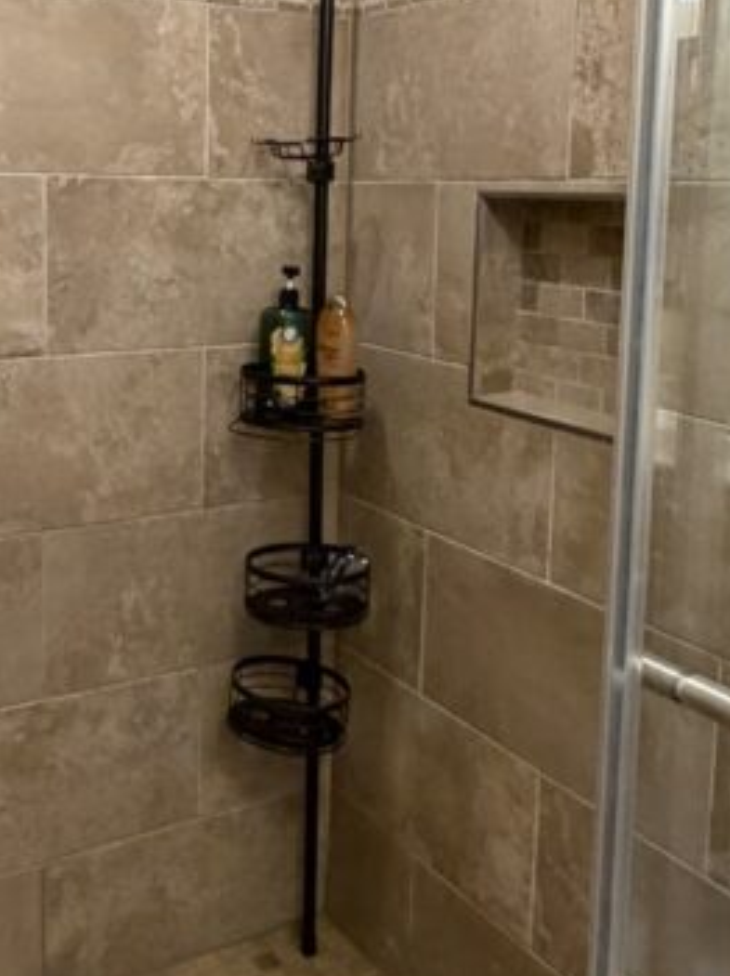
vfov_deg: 45.3
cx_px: 265
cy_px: 343
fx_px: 1154
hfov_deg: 34.9
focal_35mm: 41
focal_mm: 2.22
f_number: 2.2
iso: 320
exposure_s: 1/60
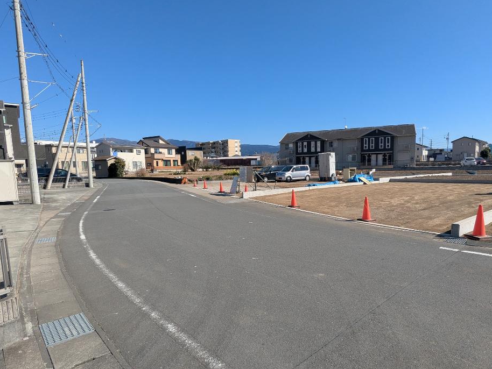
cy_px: 204
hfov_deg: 78.9
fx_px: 299
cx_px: 261
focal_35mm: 21
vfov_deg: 63.3
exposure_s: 1/1631
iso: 44
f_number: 2.2
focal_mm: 2.35
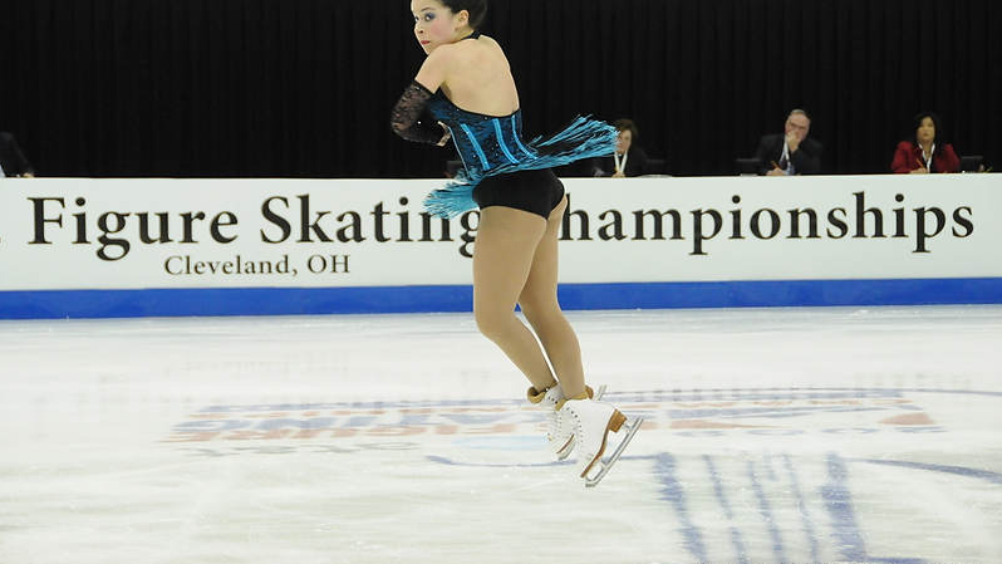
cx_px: 501
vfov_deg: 9.4
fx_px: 3428
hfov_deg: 16.6
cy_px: 263
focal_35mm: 129
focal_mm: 82
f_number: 5.6
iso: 3200
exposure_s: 1/640
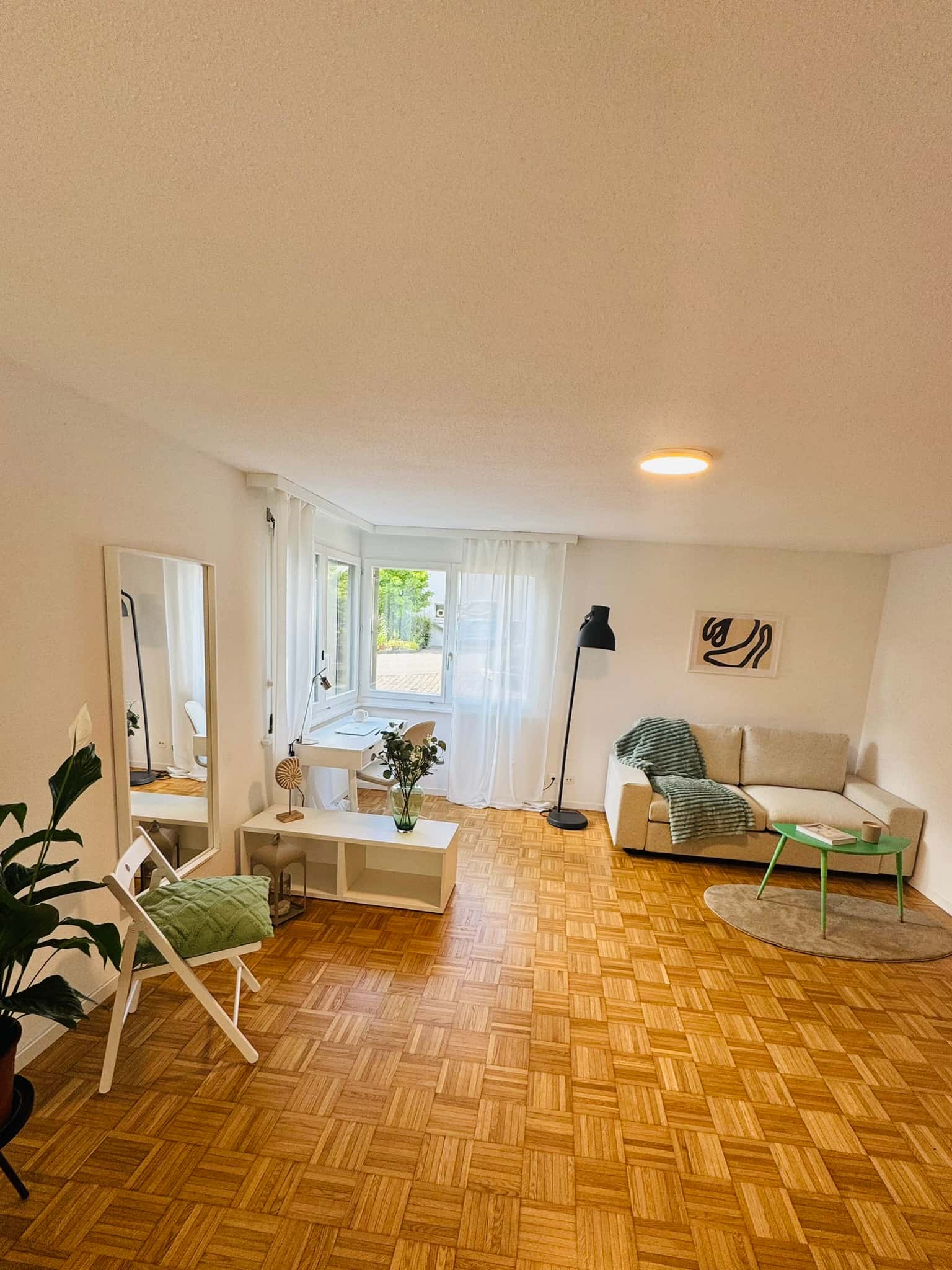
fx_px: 513
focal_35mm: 14
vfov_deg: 102.1
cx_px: 476
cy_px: 635
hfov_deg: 85.7
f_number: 2.2
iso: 64
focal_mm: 2.22
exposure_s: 1/100
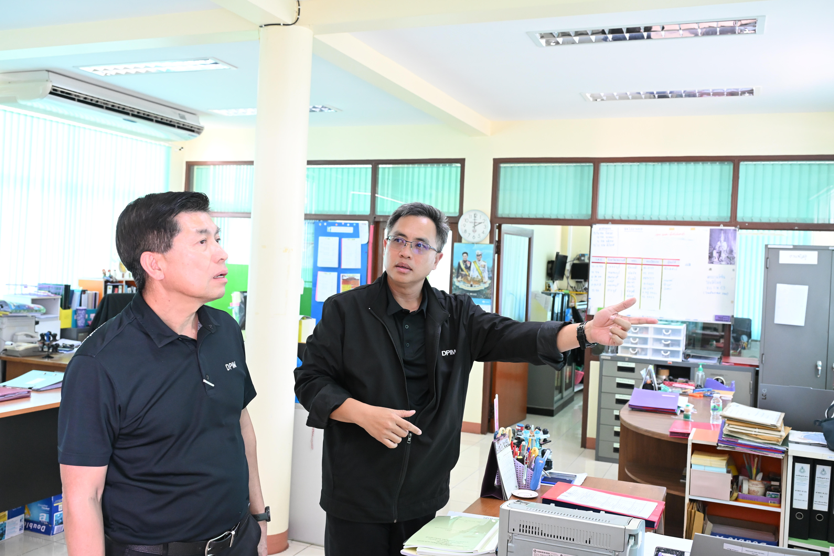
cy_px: 278
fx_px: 788
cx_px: 417
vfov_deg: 38.9
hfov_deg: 55.8
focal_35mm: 34
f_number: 5.6
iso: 4000
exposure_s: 1/125
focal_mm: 34
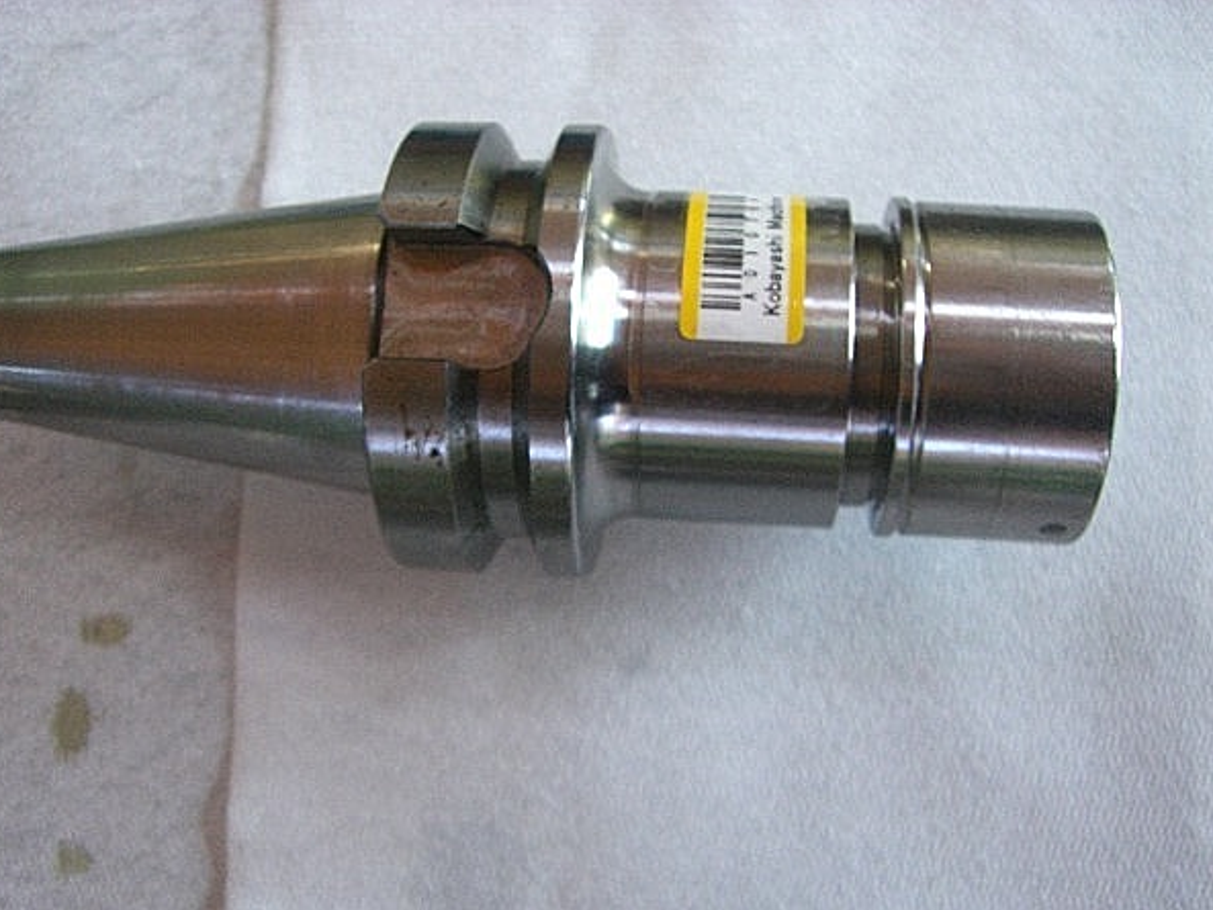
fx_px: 1437
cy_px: 489
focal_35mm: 41
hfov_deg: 45.8
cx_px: 593
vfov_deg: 35.1
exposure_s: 1/125
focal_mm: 6.2
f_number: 2.7
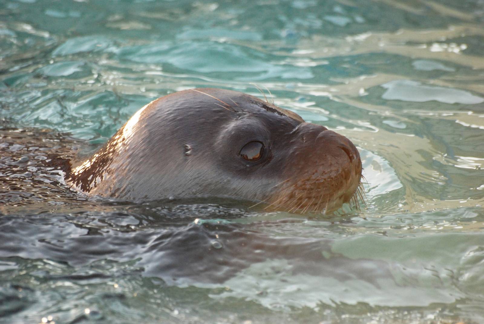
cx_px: 242
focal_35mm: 450
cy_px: 162
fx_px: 6057
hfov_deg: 4.6
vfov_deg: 3.1
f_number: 5.6
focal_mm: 300
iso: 1000
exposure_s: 1/320
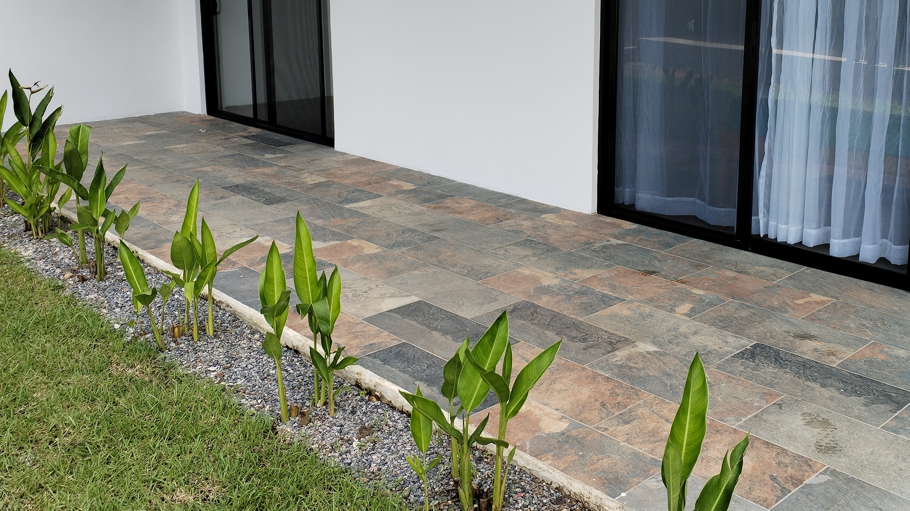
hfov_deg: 47.1
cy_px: 133
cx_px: 539
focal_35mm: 43
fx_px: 1037
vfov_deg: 27.4
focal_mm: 4.75
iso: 100
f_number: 1.8
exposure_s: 1/544
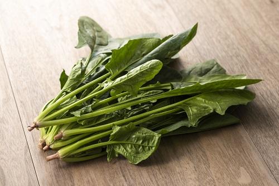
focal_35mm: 105
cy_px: 93
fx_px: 813
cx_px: 140
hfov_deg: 19.5
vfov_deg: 13.0
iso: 100
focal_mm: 105
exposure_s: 1/125
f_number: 8
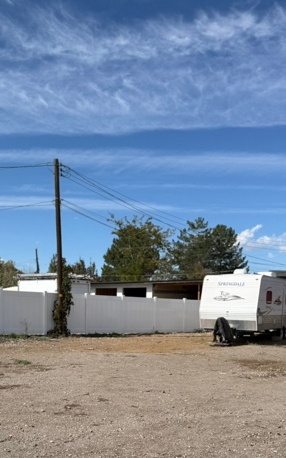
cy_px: 341
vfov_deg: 44.7
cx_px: 152
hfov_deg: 29.9
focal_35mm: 43
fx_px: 536
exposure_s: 1/6173
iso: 80
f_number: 1.78
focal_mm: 6.76
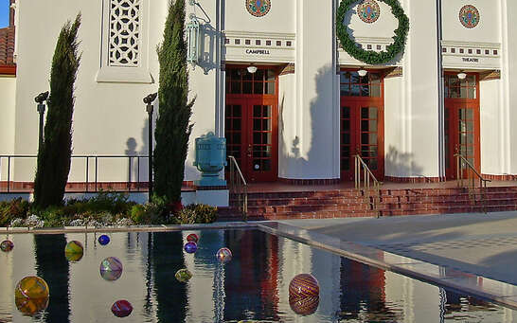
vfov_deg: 21.6
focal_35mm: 59
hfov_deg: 34.5
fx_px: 831
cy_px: 41
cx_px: 302
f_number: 4.6
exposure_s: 1/354
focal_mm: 6.3
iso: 50
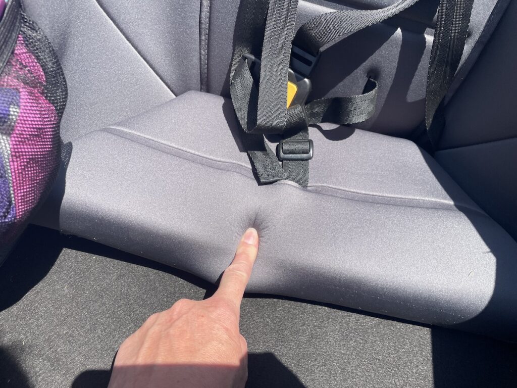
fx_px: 388
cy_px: 194
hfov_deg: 67.3
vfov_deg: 53.1
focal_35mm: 26
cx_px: 258
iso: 32
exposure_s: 1/1383
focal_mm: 4.2
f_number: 1.6
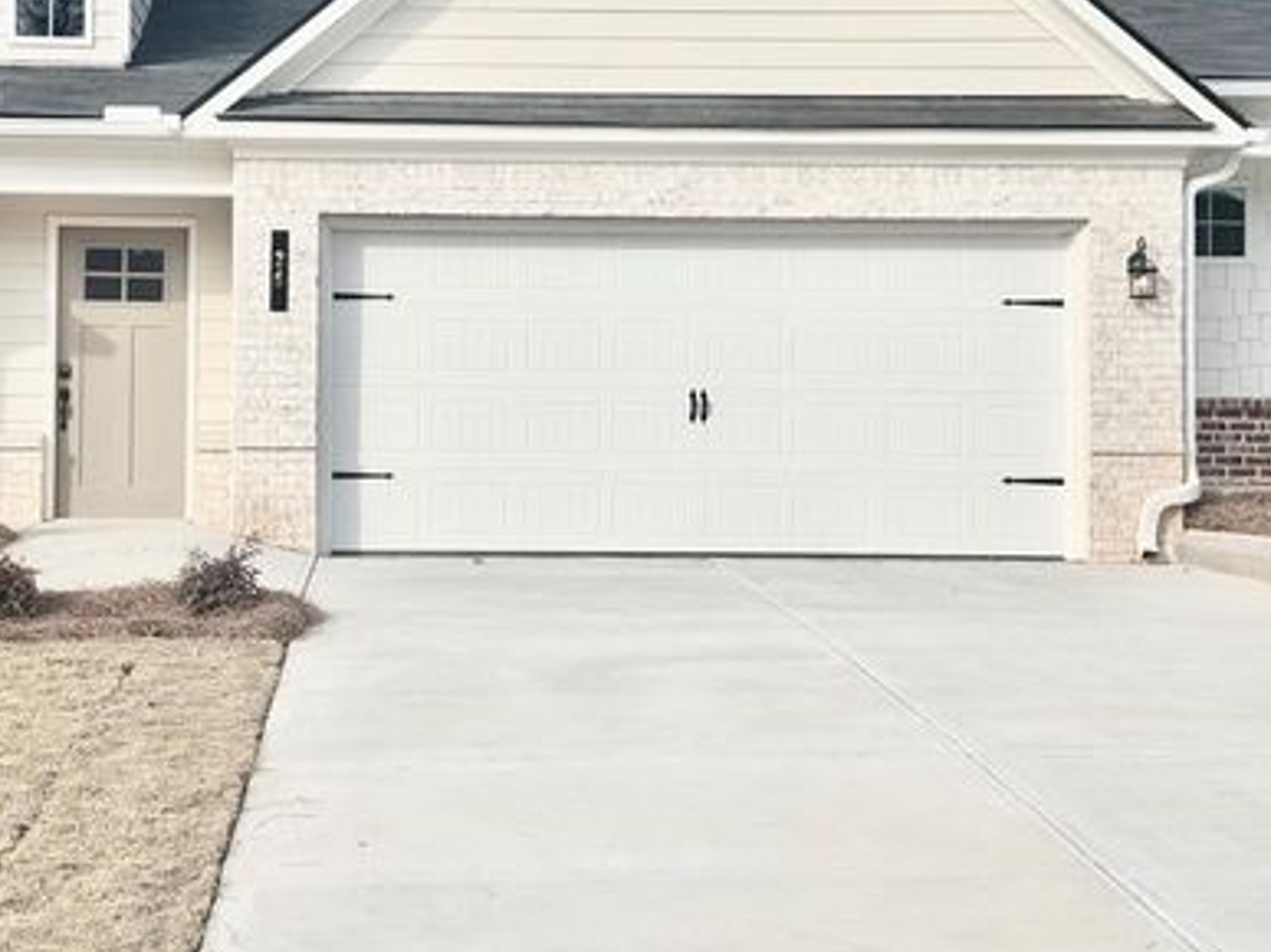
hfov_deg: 31.1
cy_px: 379
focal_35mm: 62
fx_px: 2276
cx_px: 496
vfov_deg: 23.6
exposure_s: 1/4975
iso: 64
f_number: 1.78
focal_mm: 6.76
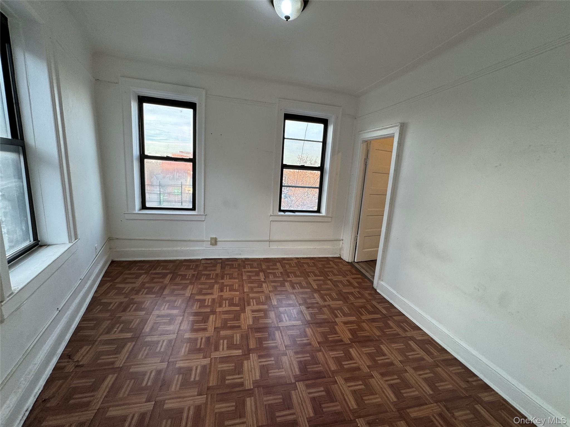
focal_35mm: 14
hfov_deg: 102.1
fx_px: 231
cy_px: 214
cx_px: 285
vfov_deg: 85.7
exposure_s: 1/120
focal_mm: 2.22
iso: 125
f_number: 2.2
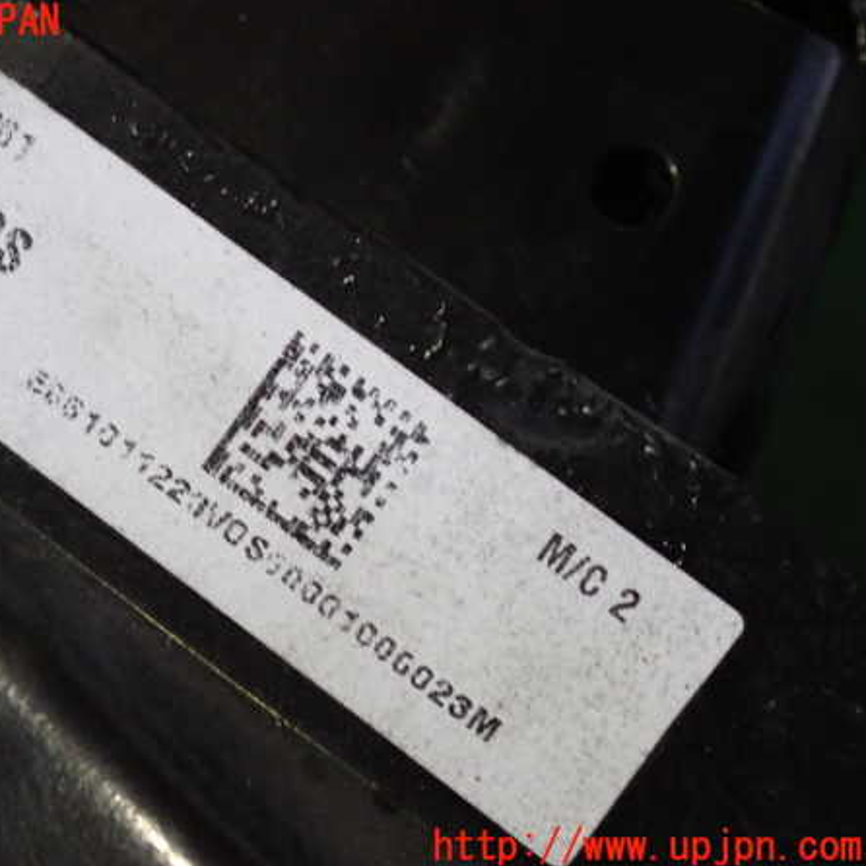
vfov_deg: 14.7
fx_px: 3368
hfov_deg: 14.6
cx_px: 289
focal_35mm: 119
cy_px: 435
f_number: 4.9
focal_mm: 18
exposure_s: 1/60
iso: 800
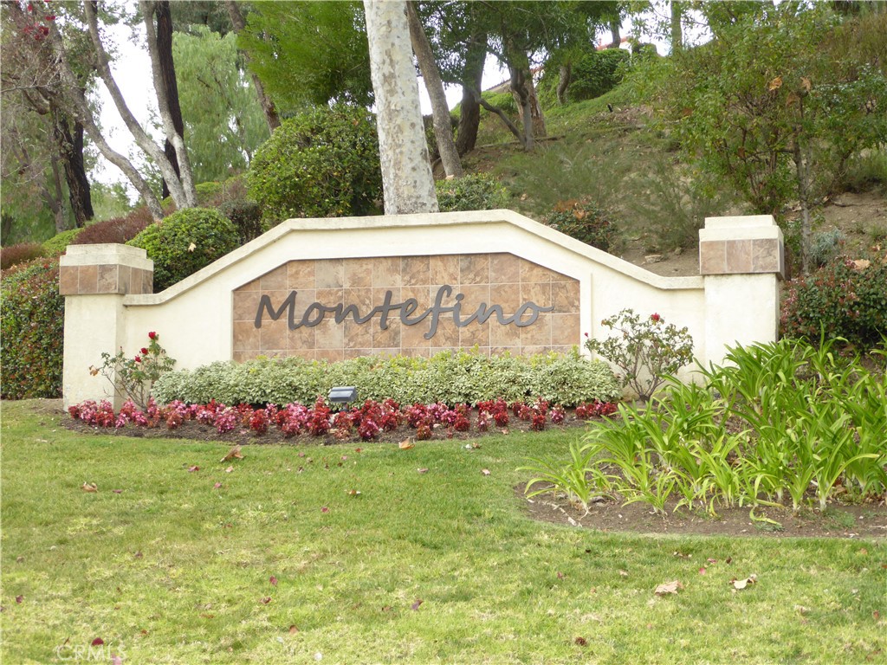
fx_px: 1461
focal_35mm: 57
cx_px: 444
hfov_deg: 33.8
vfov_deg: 25.7
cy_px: 332
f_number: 4.1
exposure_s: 1/100
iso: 100
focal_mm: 9.6
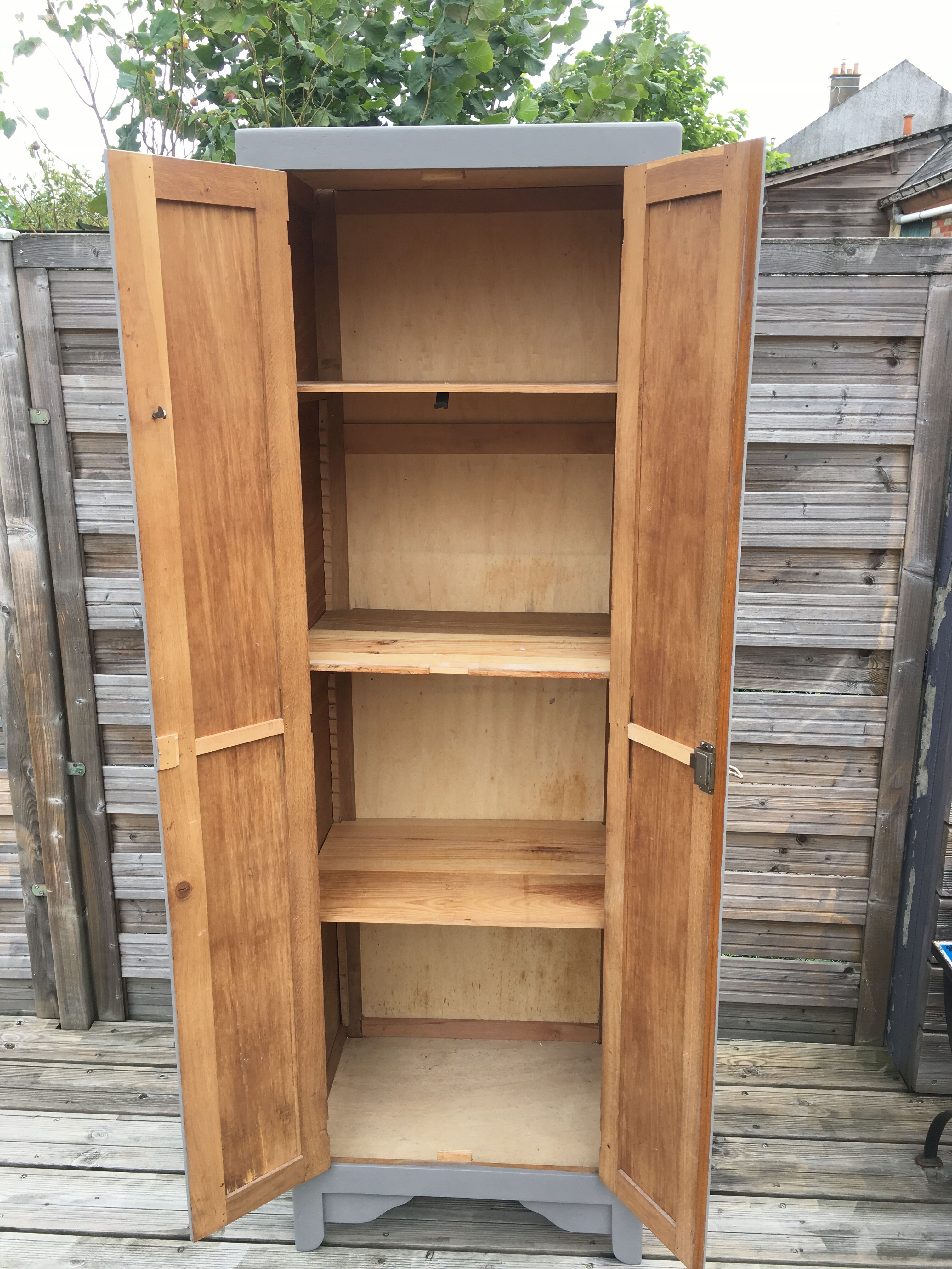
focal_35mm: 29
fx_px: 1063
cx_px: 476
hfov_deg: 48.2
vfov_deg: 61.7
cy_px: 634
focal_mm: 4.15
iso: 25
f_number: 2.2
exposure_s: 1/250
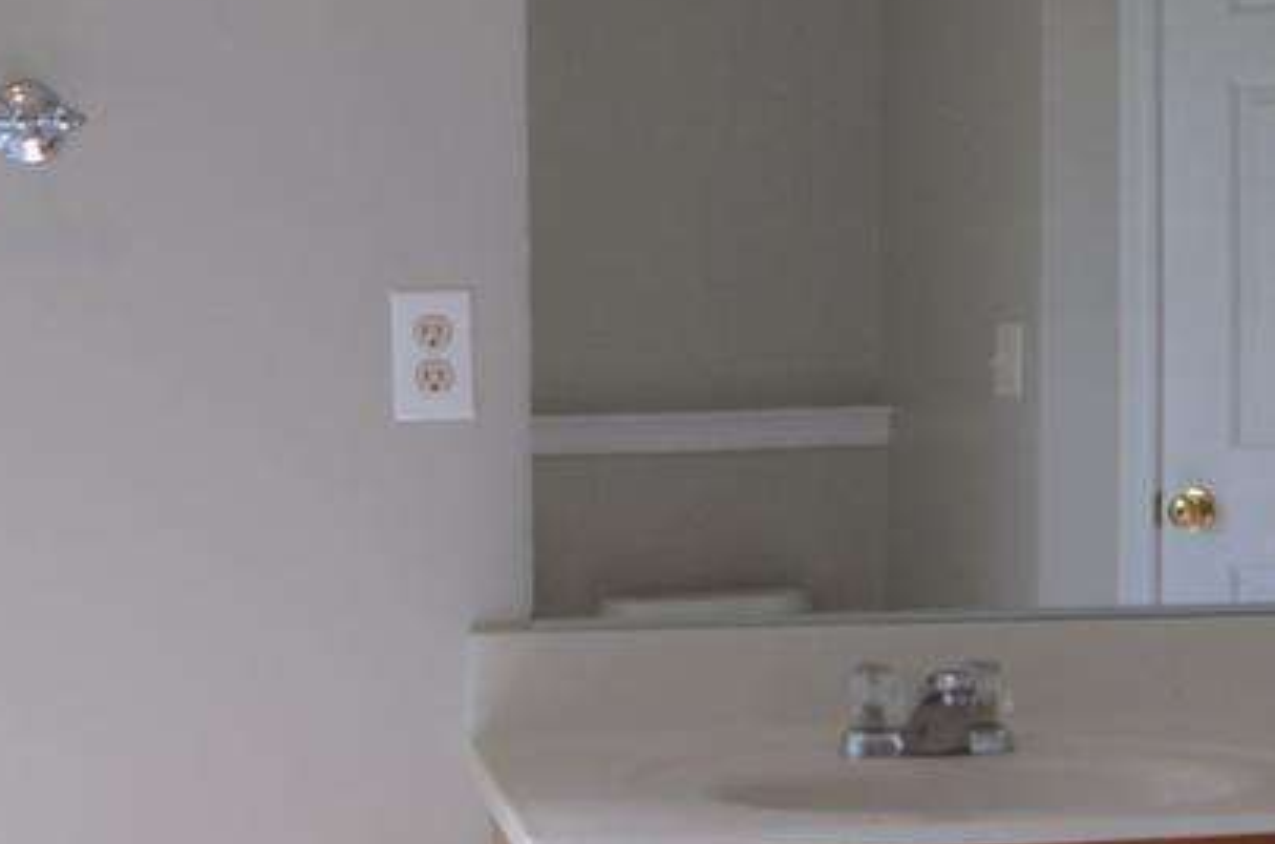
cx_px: 913
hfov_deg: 24.2
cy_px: 422
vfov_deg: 16.3
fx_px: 2951
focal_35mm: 84
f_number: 5.6
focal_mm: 11
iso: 200
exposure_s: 1/125
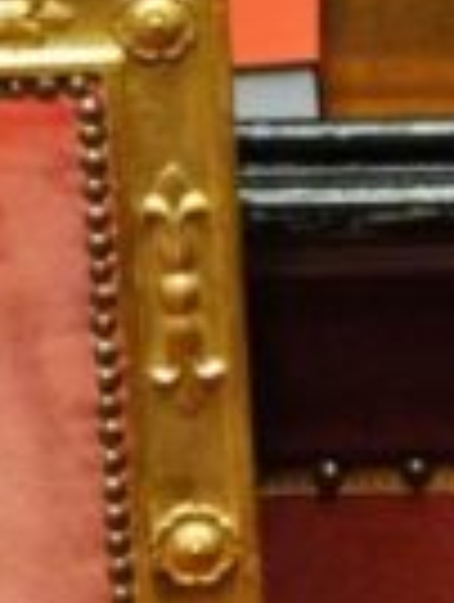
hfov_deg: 0.6
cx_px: 1672
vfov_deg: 0.7
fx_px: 47048
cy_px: 342
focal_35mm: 2699
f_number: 5.6
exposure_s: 1/160
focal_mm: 327
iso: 12800
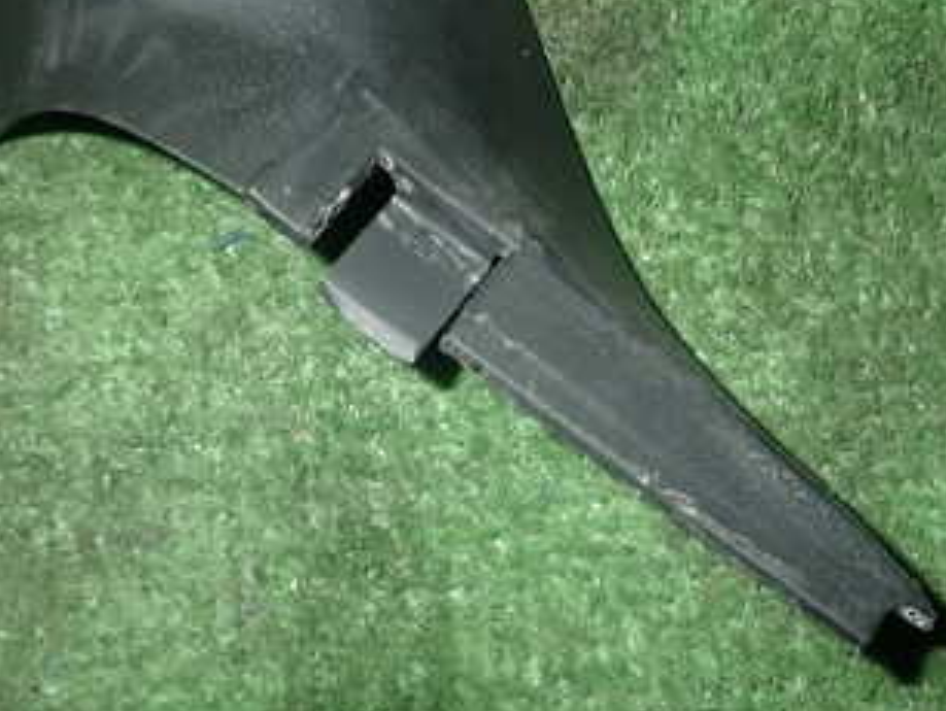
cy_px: 210
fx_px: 1340
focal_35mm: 49
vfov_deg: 29.4
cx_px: 476
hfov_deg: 38.9
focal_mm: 4.5
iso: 200
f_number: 5.6
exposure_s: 1/30
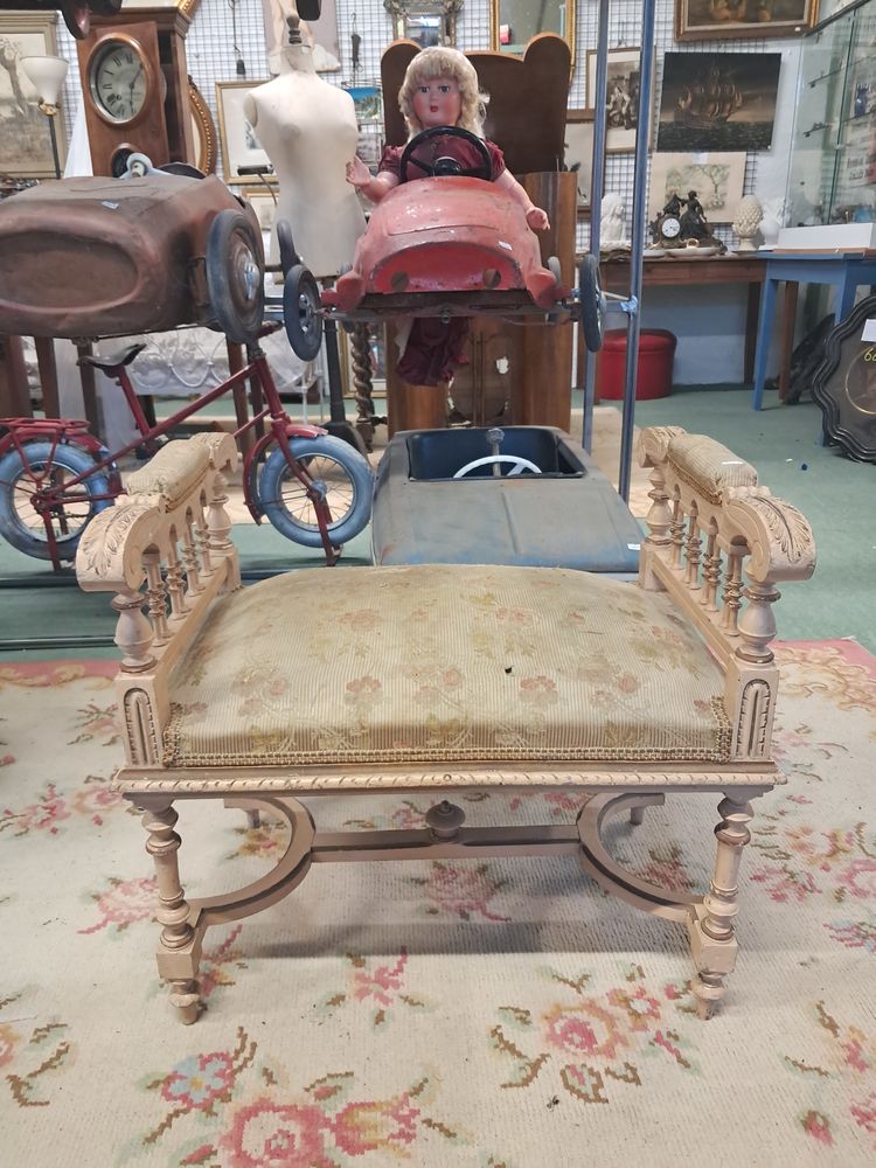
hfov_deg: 51.4
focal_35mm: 27
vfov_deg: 65.3
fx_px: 911
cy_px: 584
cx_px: 438
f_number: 1.8
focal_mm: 4
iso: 640
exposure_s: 1/50
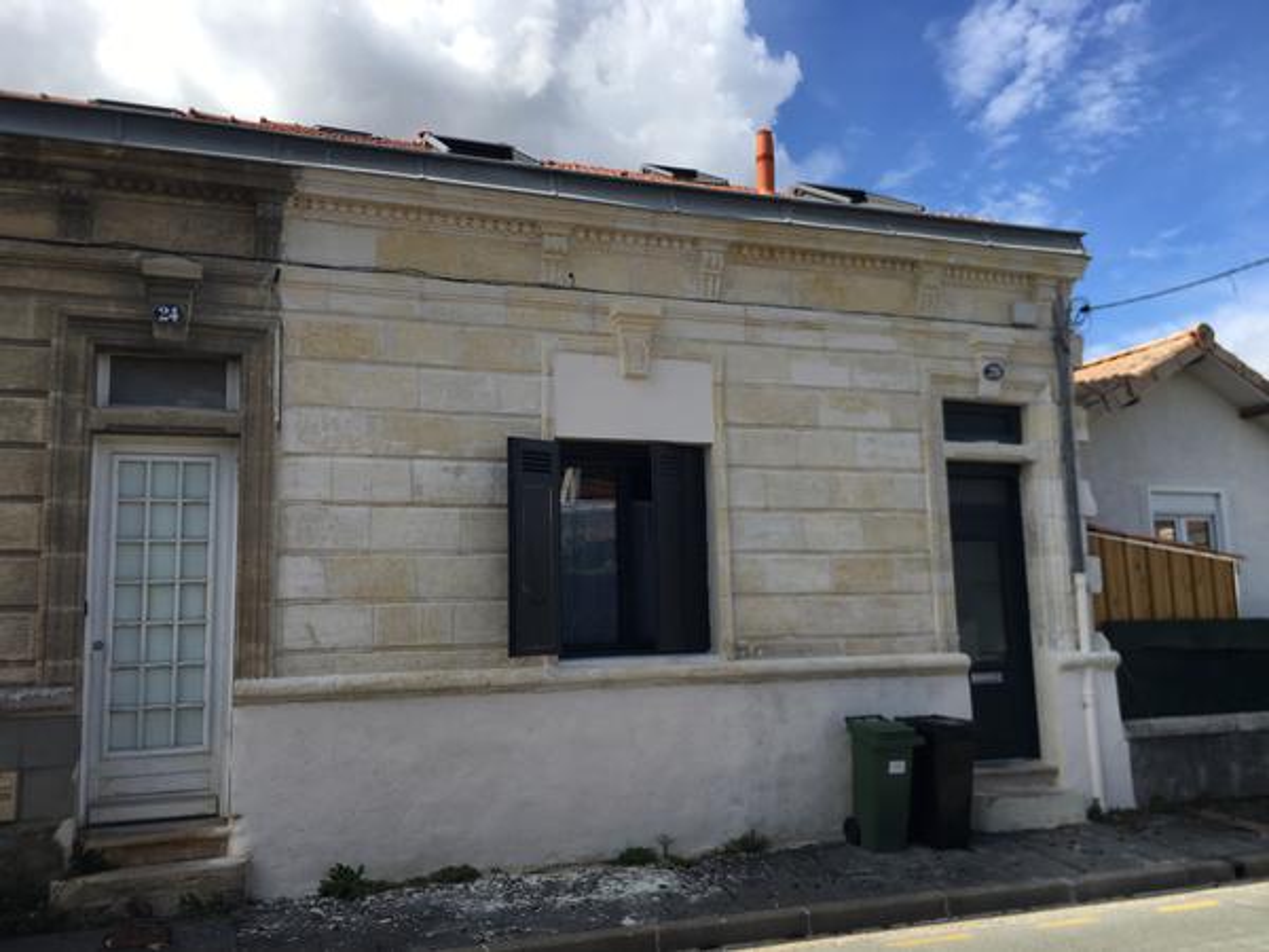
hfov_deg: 61.7
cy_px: 476
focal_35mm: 29
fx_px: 1063
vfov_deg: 48.2
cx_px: 634
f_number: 2.2
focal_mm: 4.15
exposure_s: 1/1508
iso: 25
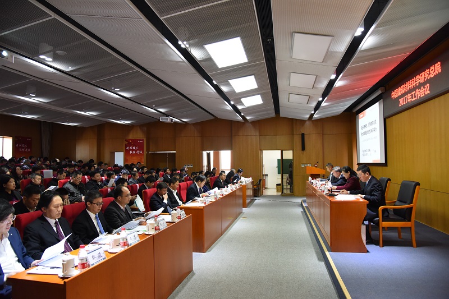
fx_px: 299
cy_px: 150
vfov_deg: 53.1
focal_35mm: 24
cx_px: 224
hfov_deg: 73.8
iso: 2500
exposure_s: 1/100
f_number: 5
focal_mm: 24
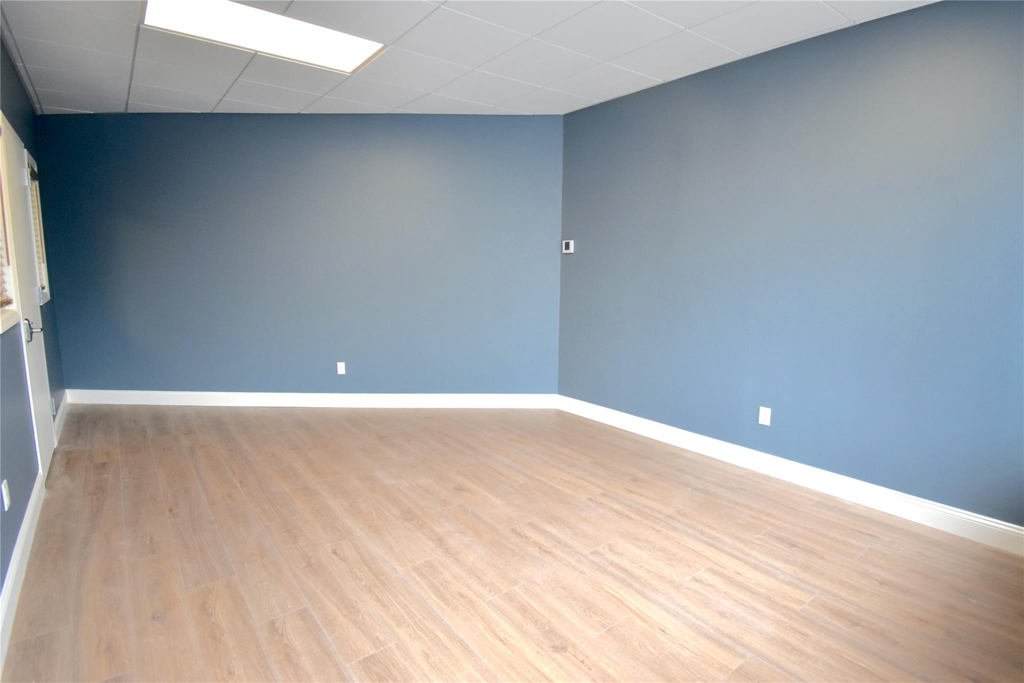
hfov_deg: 90.0
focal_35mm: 18
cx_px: 512
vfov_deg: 67.4
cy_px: 342
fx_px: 512
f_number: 4.8
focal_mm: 12
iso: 800
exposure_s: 1/160
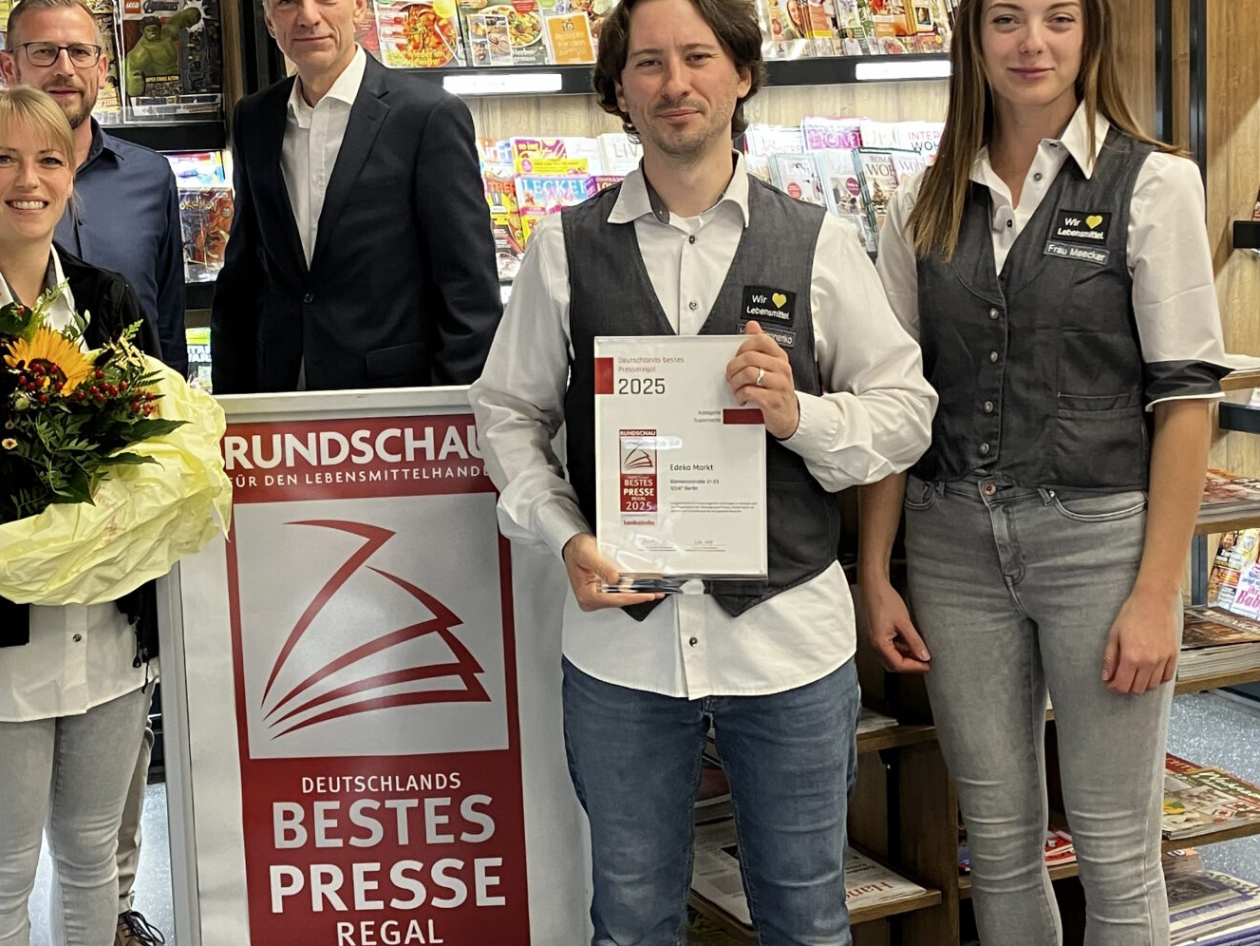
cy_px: 366
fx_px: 1966
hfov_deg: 35.4
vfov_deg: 27.0
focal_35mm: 54
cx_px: 488
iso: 100
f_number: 1.8
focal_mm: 3.99
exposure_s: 1/50
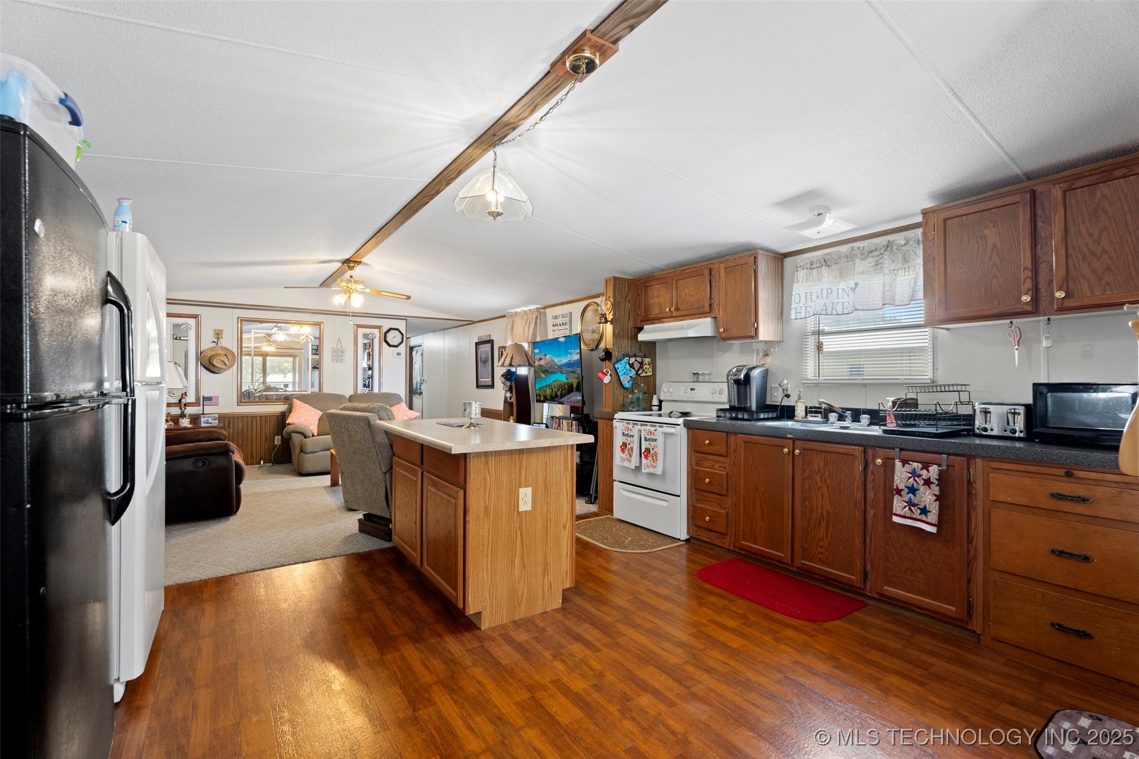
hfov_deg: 96.7
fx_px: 506
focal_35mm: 16
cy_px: 380
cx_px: 570
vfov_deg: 73.7
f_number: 9
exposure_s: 1
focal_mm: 16
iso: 250
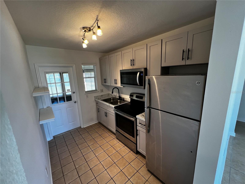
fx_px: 92
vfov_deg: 89.9
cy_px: 92
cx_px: 122
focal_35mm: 13
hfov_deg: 106.2
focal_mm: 1.57
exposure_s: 1/60
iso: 200
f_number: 1.8
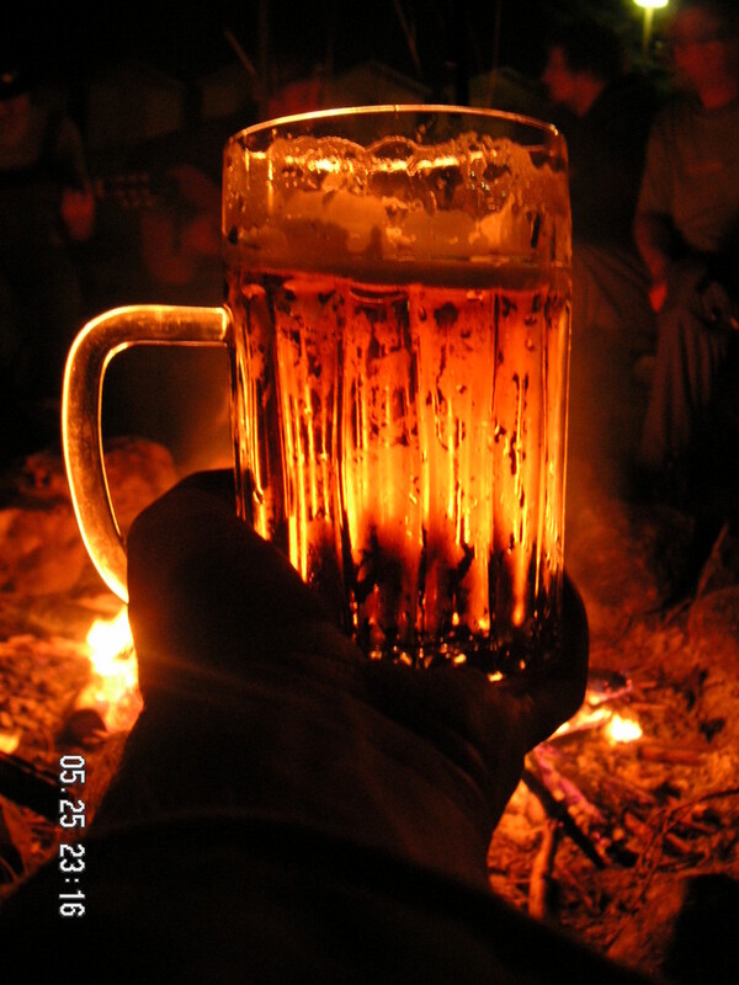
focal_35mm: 37
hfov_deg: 38.7
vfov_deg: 50.1
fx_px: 1053
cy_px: 492
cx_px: 370
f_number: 2.8
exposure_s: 1
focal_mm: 6.1
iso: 100
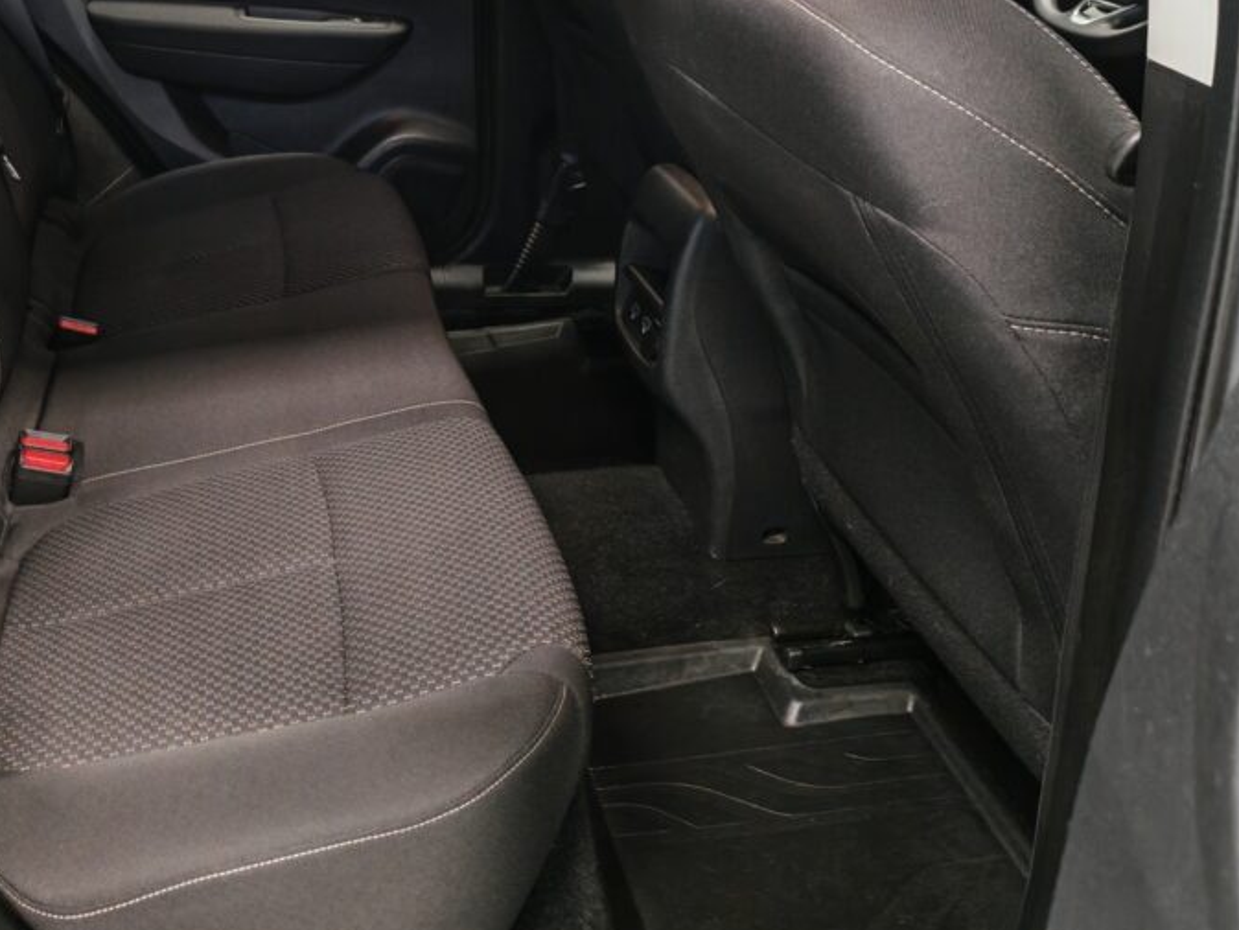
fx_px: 1253
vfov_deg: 39.8
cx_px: 313
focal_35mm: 35
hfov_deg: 50.5
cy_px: 250
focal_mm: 5.4
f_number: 1.6
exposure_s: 1/50
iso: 200
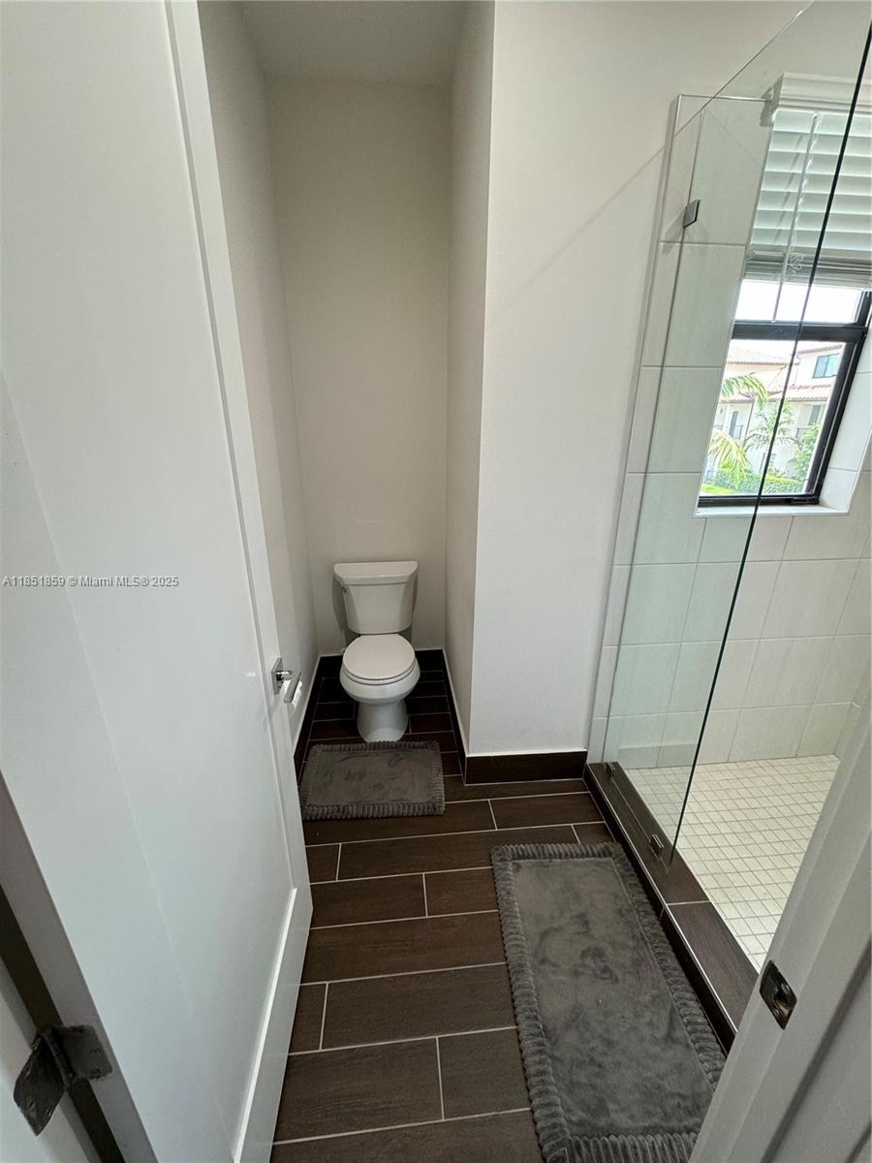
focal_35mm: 14
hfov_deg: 85.7
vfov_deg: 102.1
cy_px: 582
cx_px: 436
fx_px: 470
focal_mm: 2.22
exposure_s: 1/60
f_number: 2.2
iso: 200
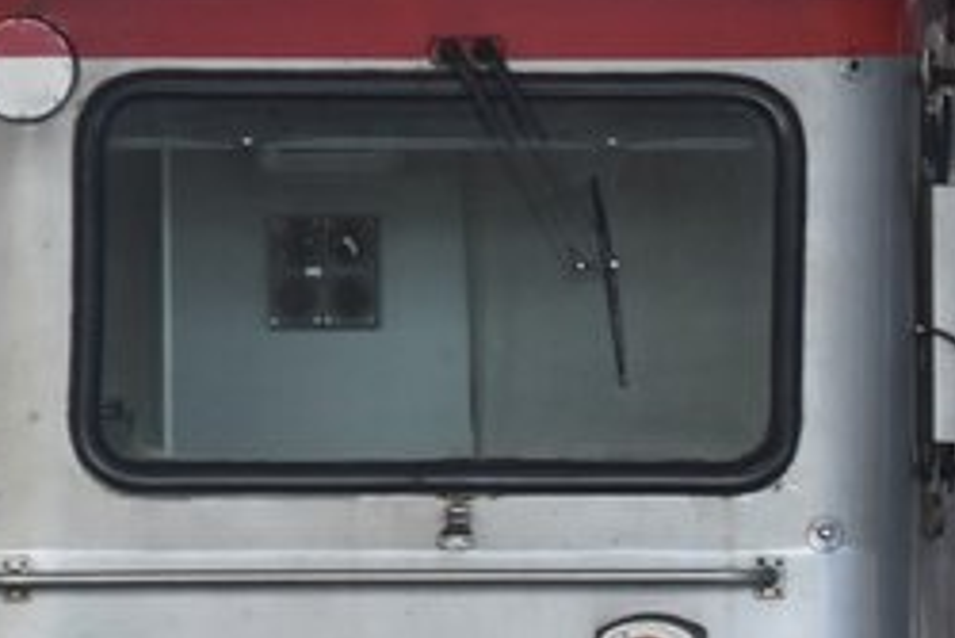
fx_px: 20050
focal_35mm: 755
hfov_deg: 2.7
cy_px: 401
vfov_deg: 1.8
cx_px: 1016
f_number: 5.6
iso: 800
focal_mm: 105
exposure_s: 1/500
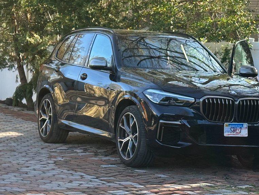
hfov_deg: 15.2
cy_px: 35
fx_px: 965
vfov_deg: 11.5
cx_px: 49
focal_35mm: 129
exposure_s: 1/417
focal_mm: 6.86
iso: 64
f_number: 1.78
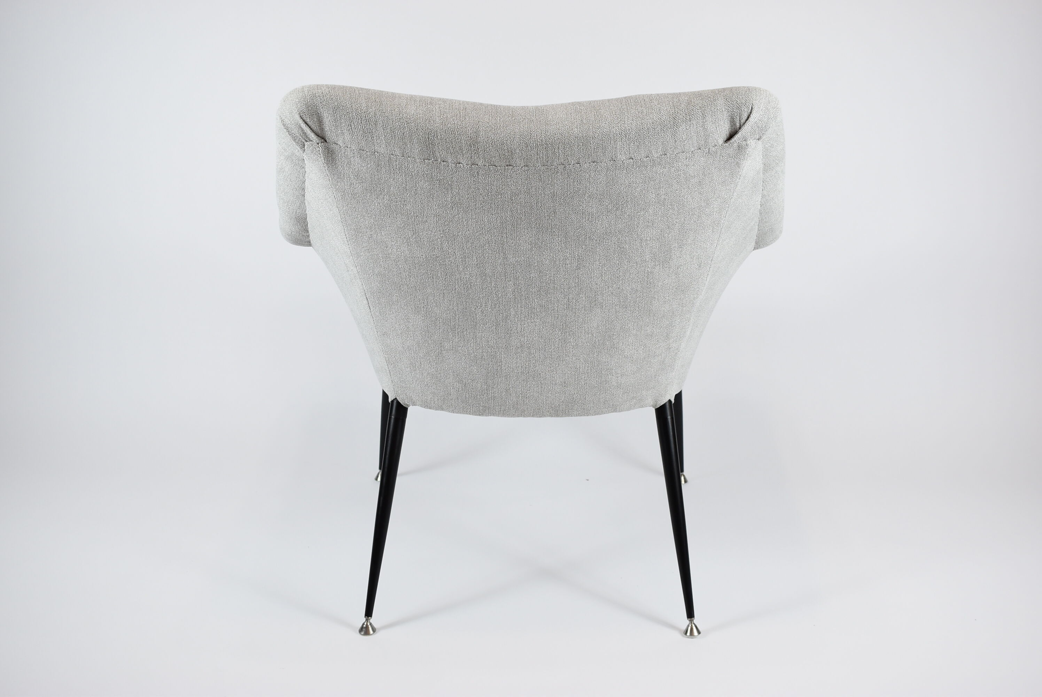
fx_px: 1130
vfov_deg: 34.3
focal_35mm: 39
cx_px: 521
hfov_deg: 49.5
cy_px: 348
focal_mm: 26
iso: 720
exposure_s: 1/125
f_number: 5.6
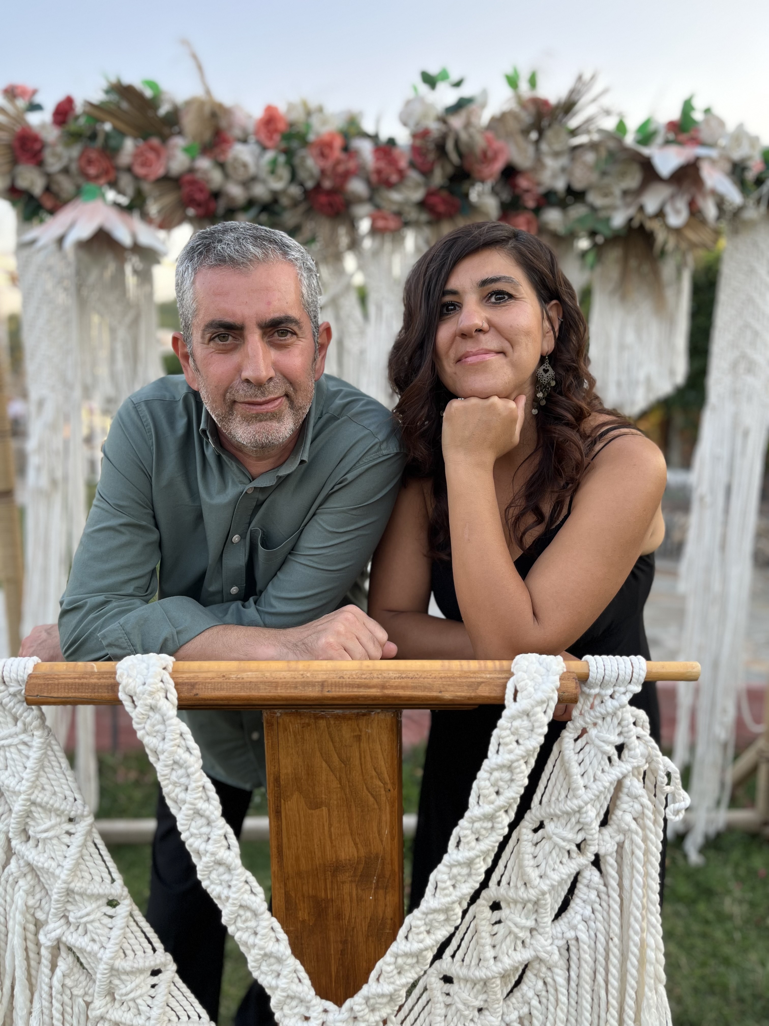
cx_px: 384
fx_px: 770
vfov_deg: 67.3
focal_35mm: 26
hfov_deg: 53.1
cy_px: 513
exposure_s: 1/188
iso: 50
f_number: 1.6
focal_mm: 5.1
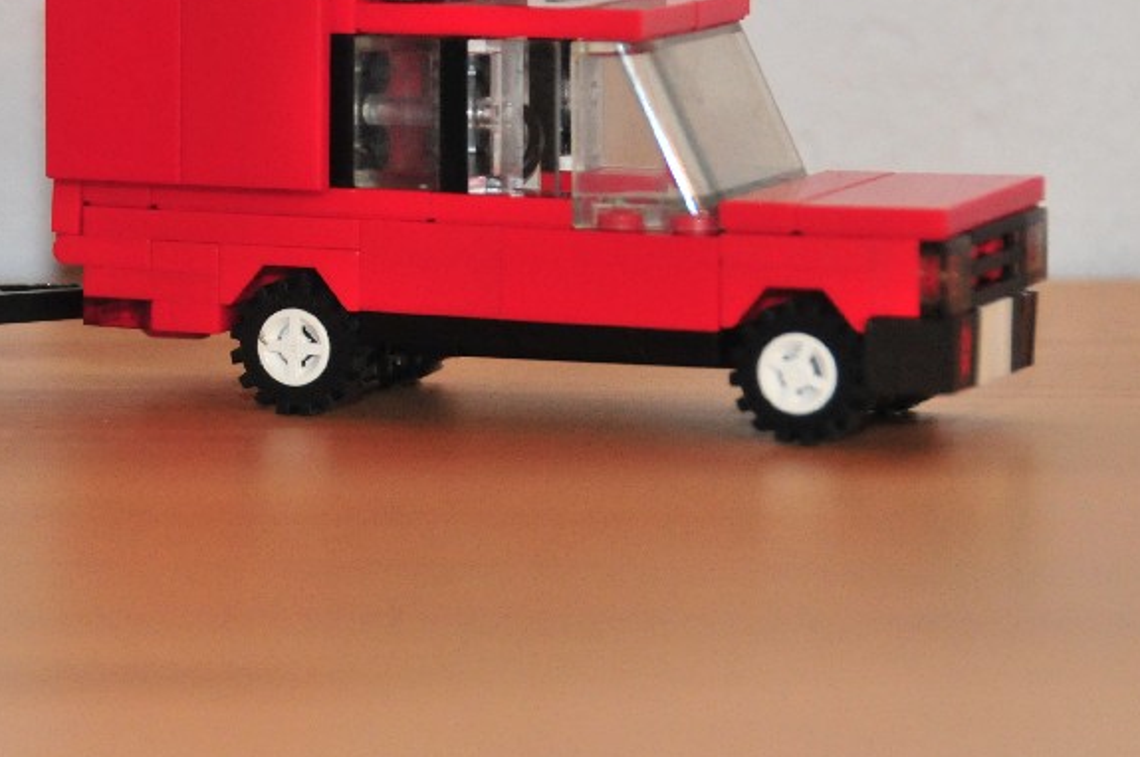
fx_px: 6927
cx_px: 210
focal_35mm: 219
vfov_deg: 6.3
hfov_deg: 9.4
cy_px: 200
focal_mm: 82
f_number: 5.3
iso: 1250
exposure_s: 1/60
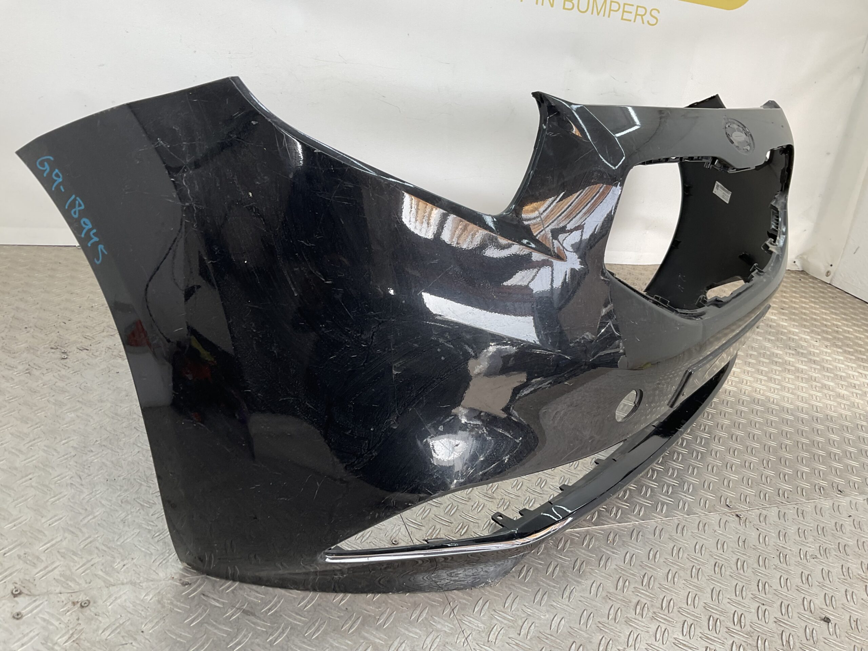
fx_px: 727
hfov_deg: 61.7
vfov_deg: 48.2
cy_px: 326
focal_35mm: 29
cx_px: 434
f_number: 1.8
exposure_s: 1/120
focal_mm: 3
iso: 16
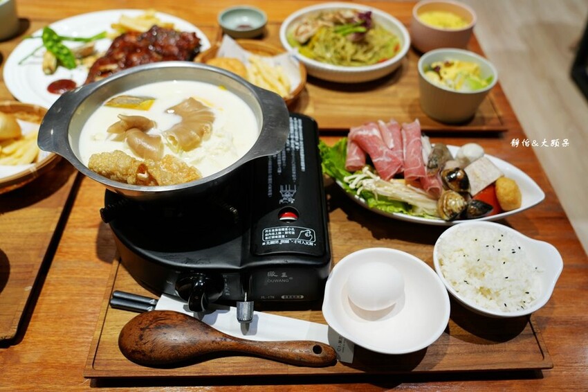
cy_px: 196
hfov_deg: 60.3
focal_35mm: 31
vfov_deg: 42.3
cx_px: 294
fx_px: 506
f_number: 4
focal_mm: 31
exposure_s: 1/40
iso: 400
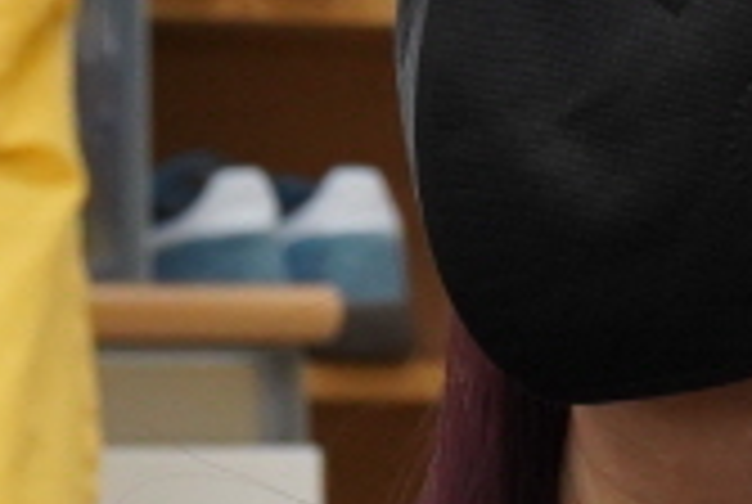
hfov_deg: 4.4
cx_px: 396
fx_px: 9751
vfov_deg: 3.0
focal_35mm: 466
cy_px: 623
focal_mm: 60
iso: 2500
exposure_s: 1/40
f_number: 9
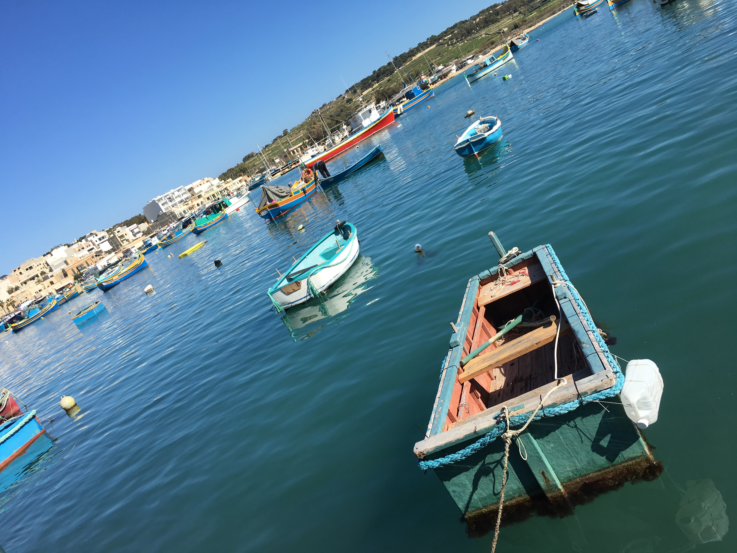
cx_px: 368
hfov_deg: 61.7
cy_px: 276
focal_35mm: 29
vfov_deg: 48.2
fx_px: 617
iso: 25
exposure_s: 1/1709
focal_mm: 4.15
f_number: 2.2
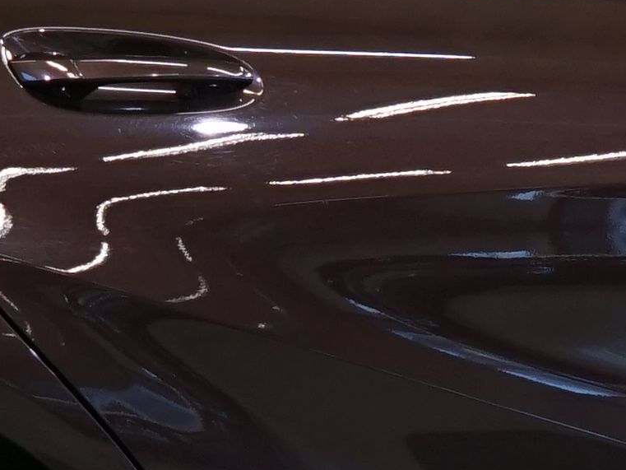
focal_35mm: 273
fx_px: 4938
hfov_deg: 7.3
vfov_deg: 5.4
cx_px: 395
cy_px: 347
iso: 500
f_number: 5.6
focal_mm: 36
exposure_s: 1/30
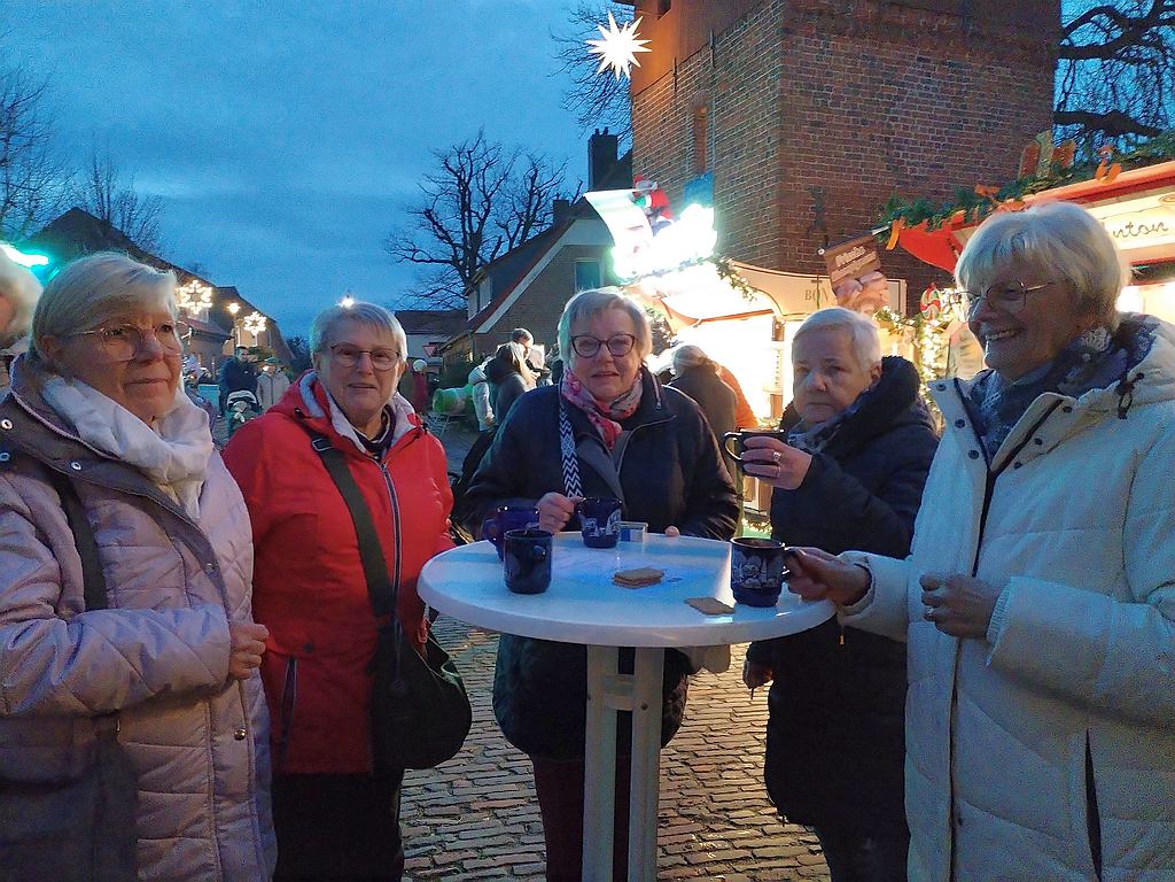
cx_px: 588
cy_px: 441
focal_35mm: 29
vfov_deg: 48.2
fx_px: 984
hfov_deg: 61.7
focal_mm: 4.75
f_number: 1.8
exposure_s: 1/16.7
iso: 1099
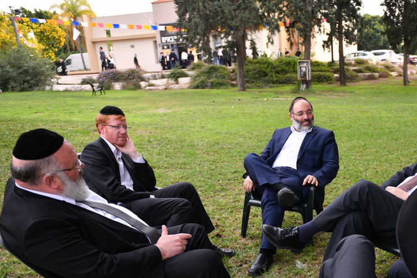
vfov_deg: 34.2
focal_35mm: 38
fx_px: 440
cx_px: 305
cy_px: 215
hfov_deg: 49.0
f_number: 20
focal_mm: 24
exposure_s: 1/250
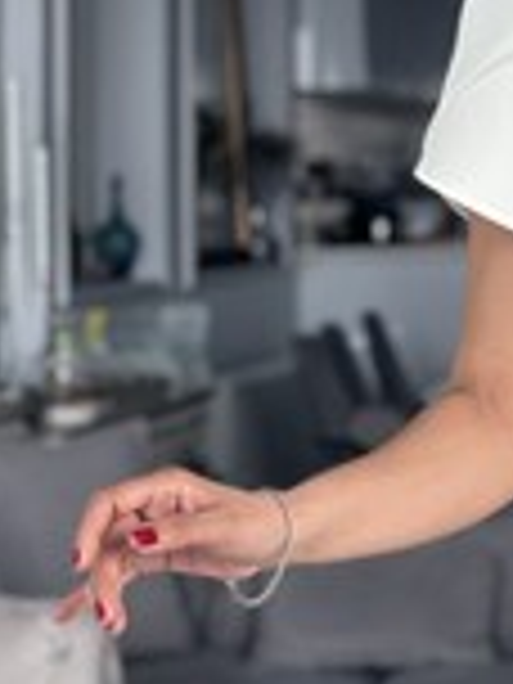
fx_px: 3162
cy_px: 256
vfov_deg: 12.3
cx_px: 756
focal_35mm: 160
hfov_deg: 9.1
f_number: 1.78
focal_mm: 6.86
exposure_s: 1/112
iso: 125
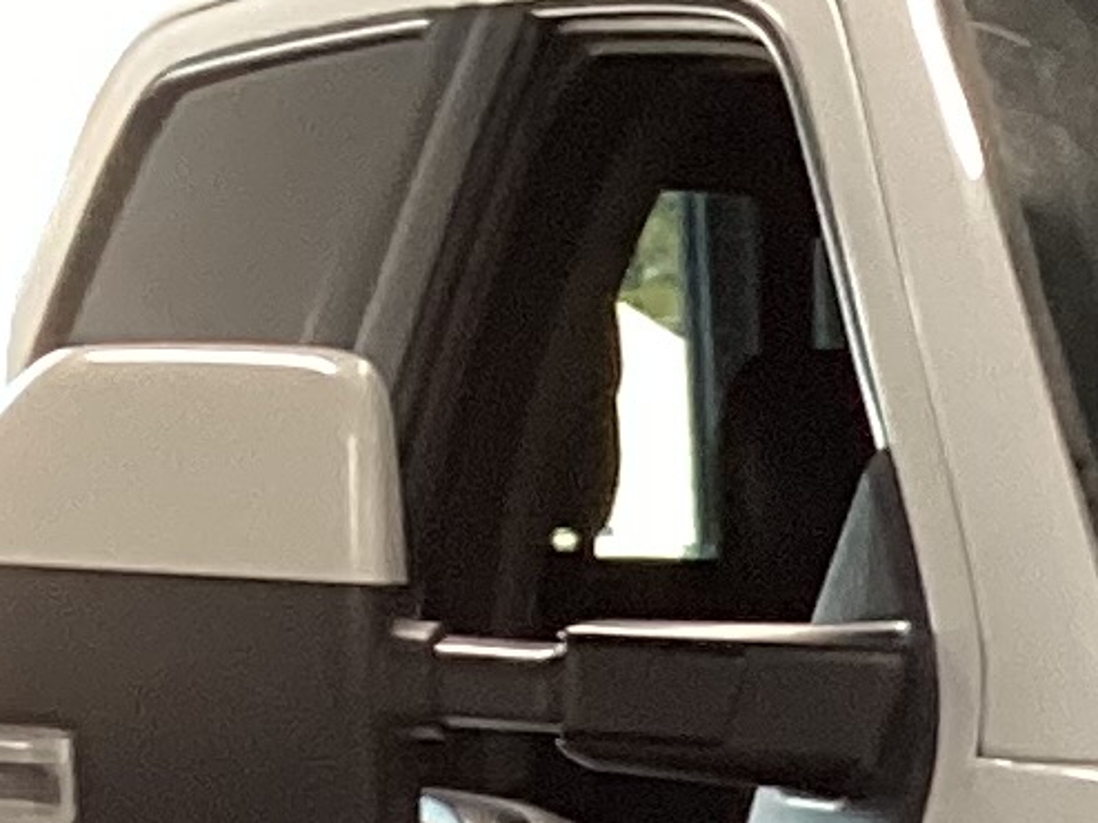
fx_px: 6499
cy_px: 1808
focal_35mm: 205
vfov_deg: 6.9
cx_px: 2452
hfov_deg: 8.9
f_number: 2.4
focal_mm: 3.3
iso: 160
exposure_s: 1/60
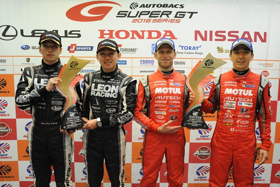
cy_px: 94
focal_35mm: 65
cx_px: 140
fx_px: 506
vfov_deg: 20.9
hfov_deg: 31.0
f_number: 5.6
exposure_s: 1/125
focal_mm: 65
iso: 6400
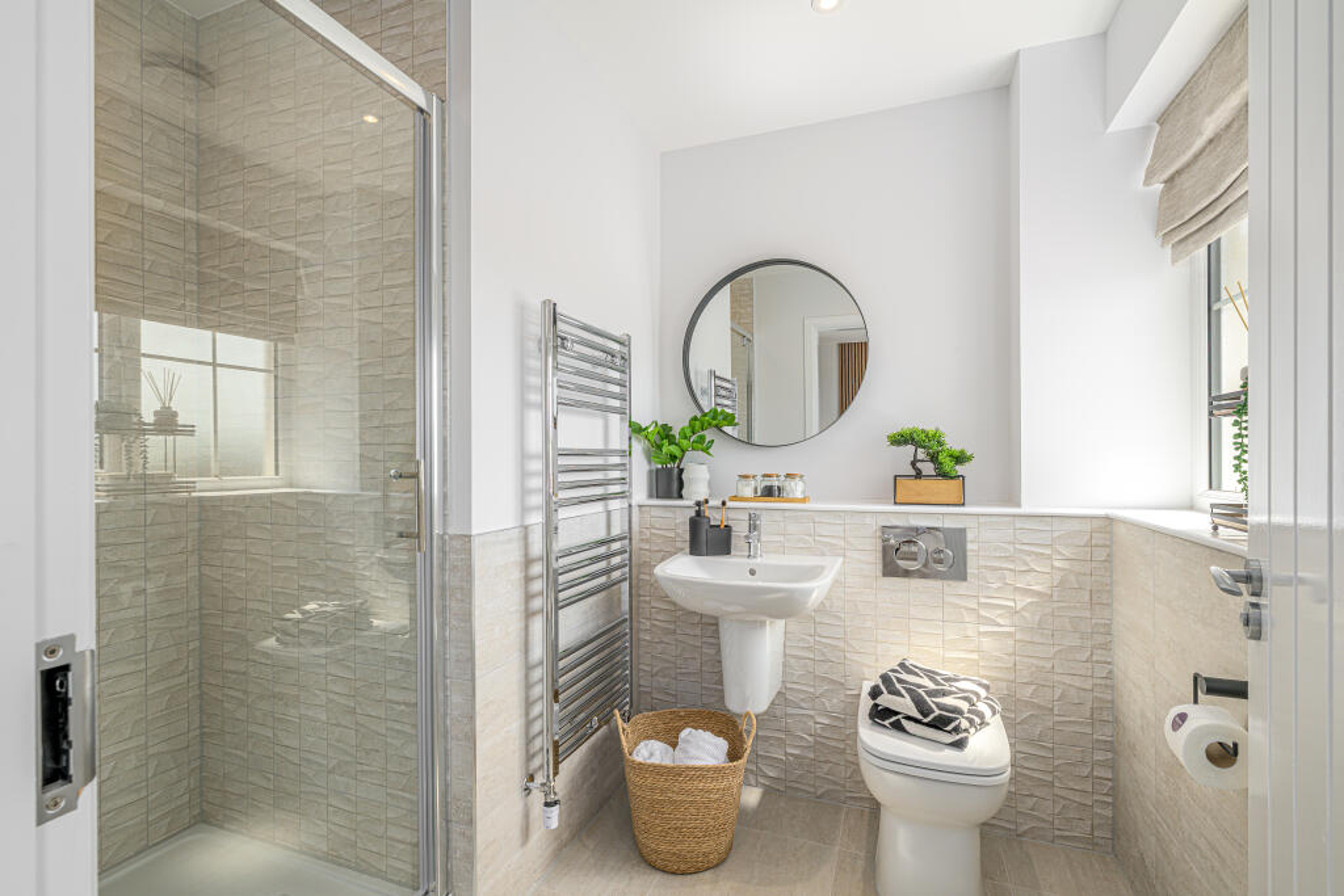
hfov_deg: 95.0
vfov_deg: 72.1
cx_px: 672
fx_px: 616
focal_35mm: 16
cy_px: 448
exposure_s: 1/200
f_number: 8
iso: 250
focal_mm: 16.5
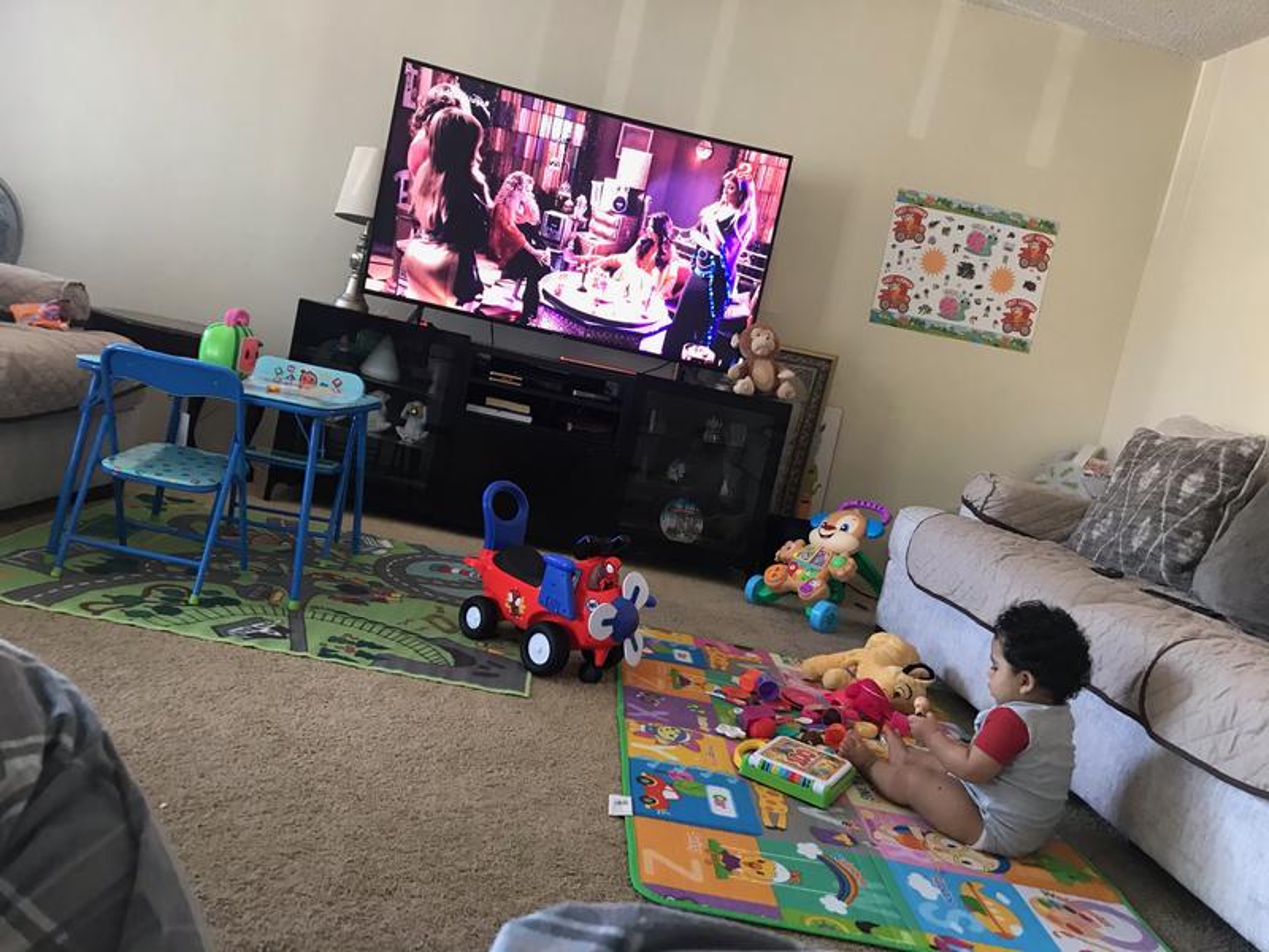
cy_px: 476
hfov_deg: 63.4
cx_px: 634
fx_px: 1026
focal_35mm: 28
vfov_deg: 49.7
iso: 64
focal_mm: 3.99
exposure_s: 1/15
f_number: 1.8
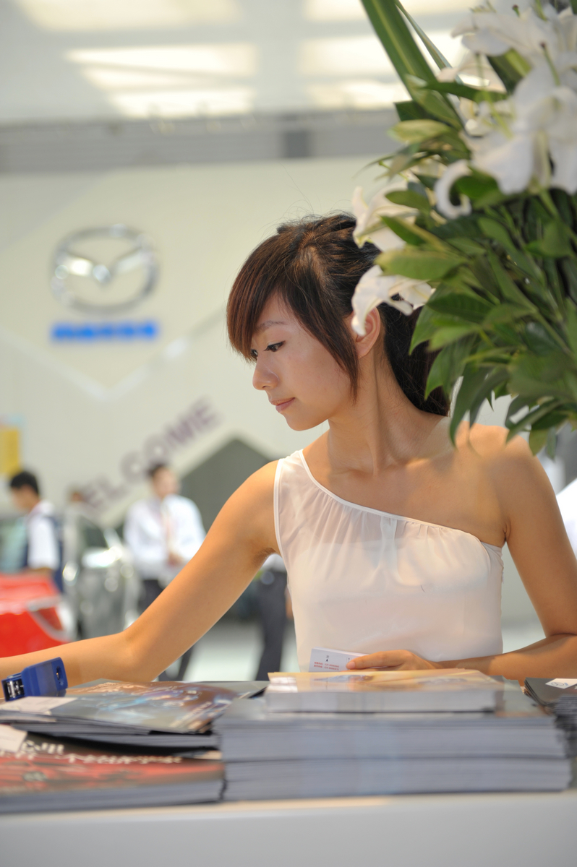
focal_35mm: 62
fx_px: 1493
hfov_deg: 21.9
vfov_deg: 32.4
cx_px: 288
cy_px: 434
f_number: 2.8
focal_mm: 62
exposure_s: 1/320
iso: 400
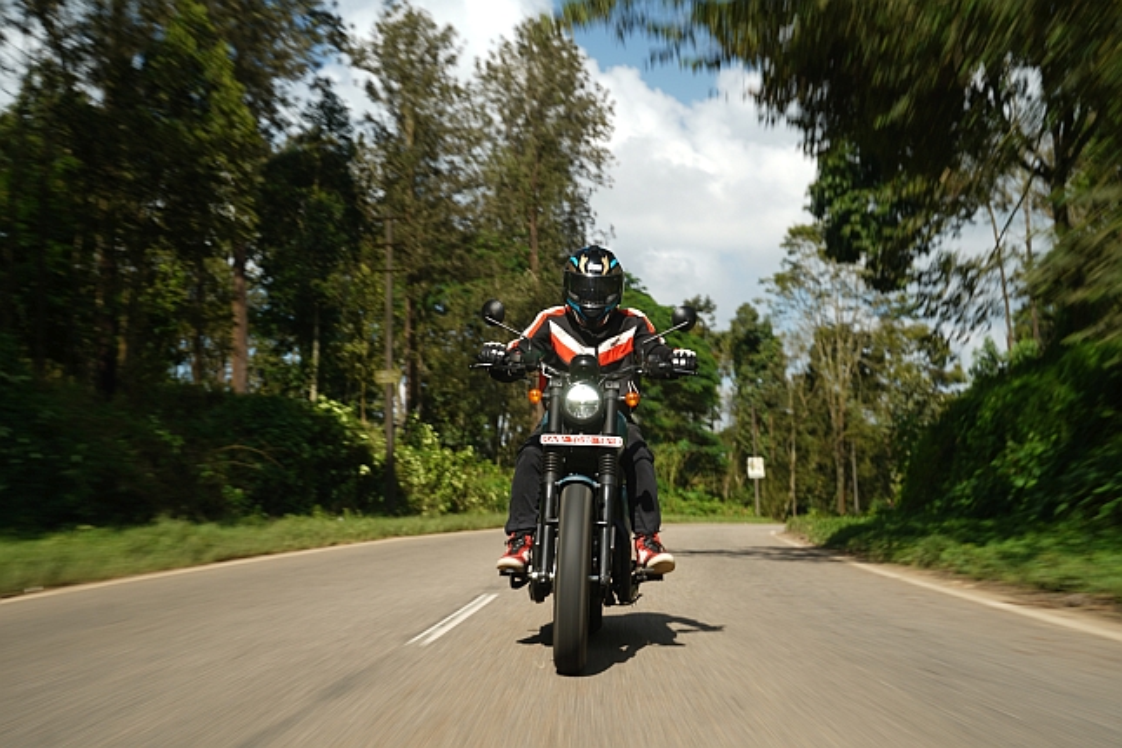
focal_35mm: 44
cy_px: 374
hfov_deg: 44.5
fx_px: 1371
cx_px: 561
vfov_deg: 30.5
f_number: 5
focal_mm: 44
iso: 80
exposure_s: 1/40
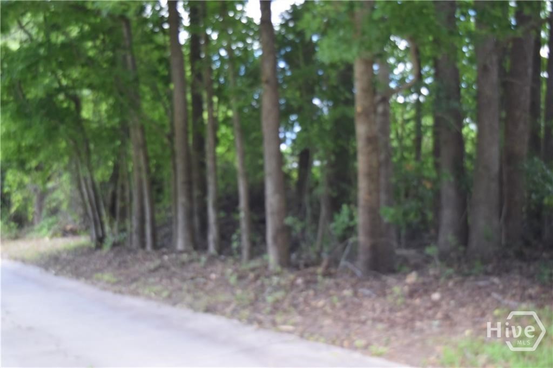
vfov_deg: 28.9
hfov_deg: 42.3
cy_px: 184
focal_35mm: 46
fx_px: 714
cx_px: 276
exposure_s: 1/100
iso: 400
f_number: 5
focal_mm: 31
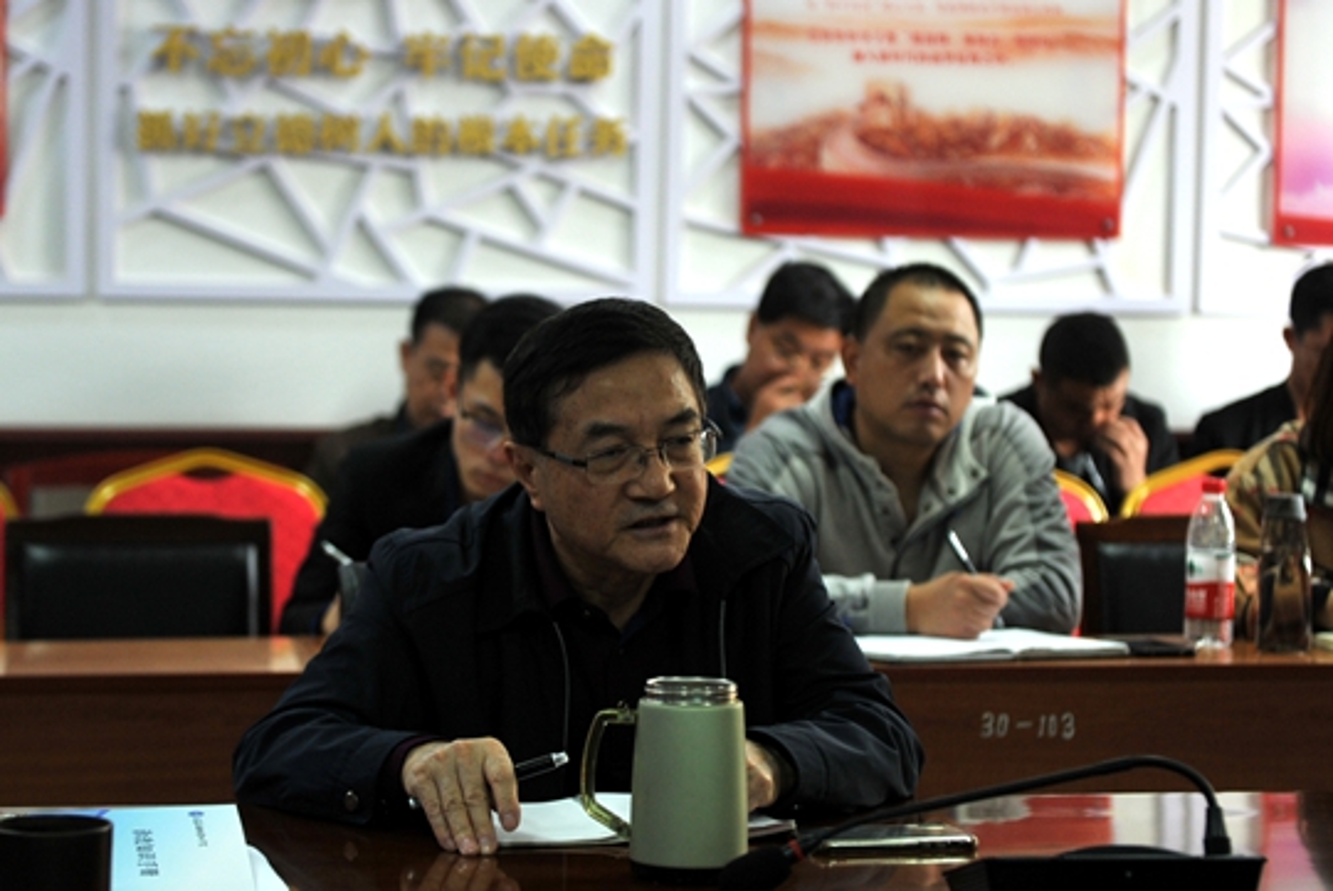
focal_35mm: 70
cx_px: 666
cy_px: 446
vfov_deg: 19.5
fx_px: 2594
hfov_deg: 28.8
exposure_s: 1/125
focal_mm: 70
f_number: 3.2
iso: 800
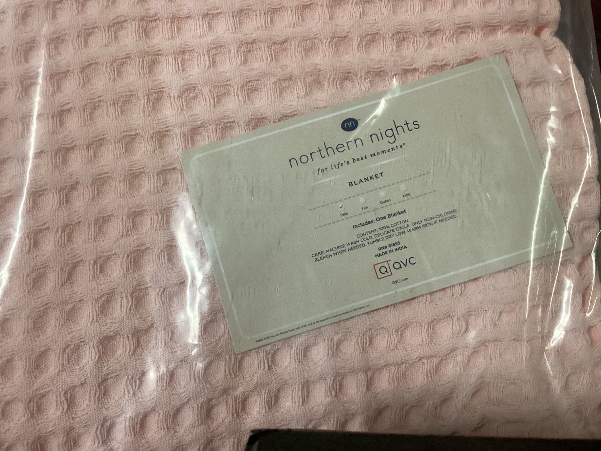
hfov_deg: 58.3
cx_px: 300
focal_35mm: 31
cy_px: 226
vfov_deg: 45.4
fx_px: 538
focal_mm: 3.3
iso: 250
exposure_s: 1/60
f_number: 2.4
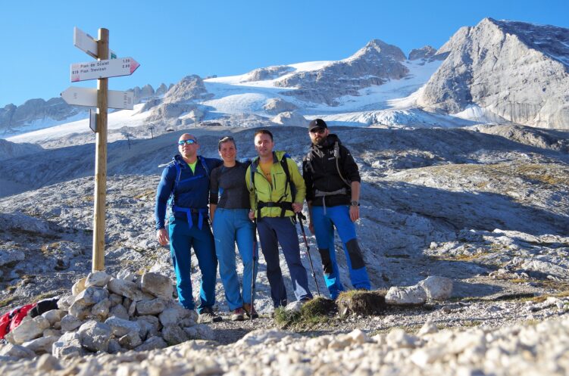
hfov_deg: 53.2
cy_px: 188
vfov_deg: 36.7
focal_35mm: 36
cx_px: 284
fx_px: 568
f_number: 5.6
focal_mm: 24
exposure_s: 1/250
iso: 100
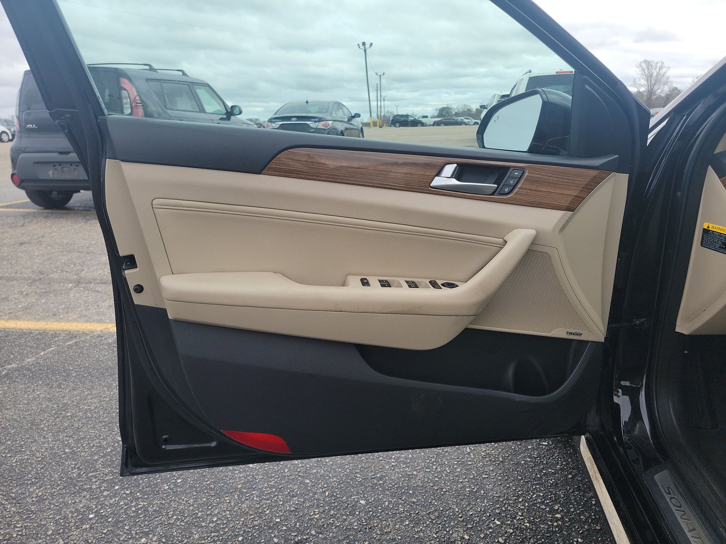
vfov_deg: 56.8
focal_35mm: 24
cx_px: 363
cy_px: 272
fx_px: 503
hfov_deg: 71.6
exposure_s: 1/392
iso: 50
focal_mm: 6.7
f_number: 1.8
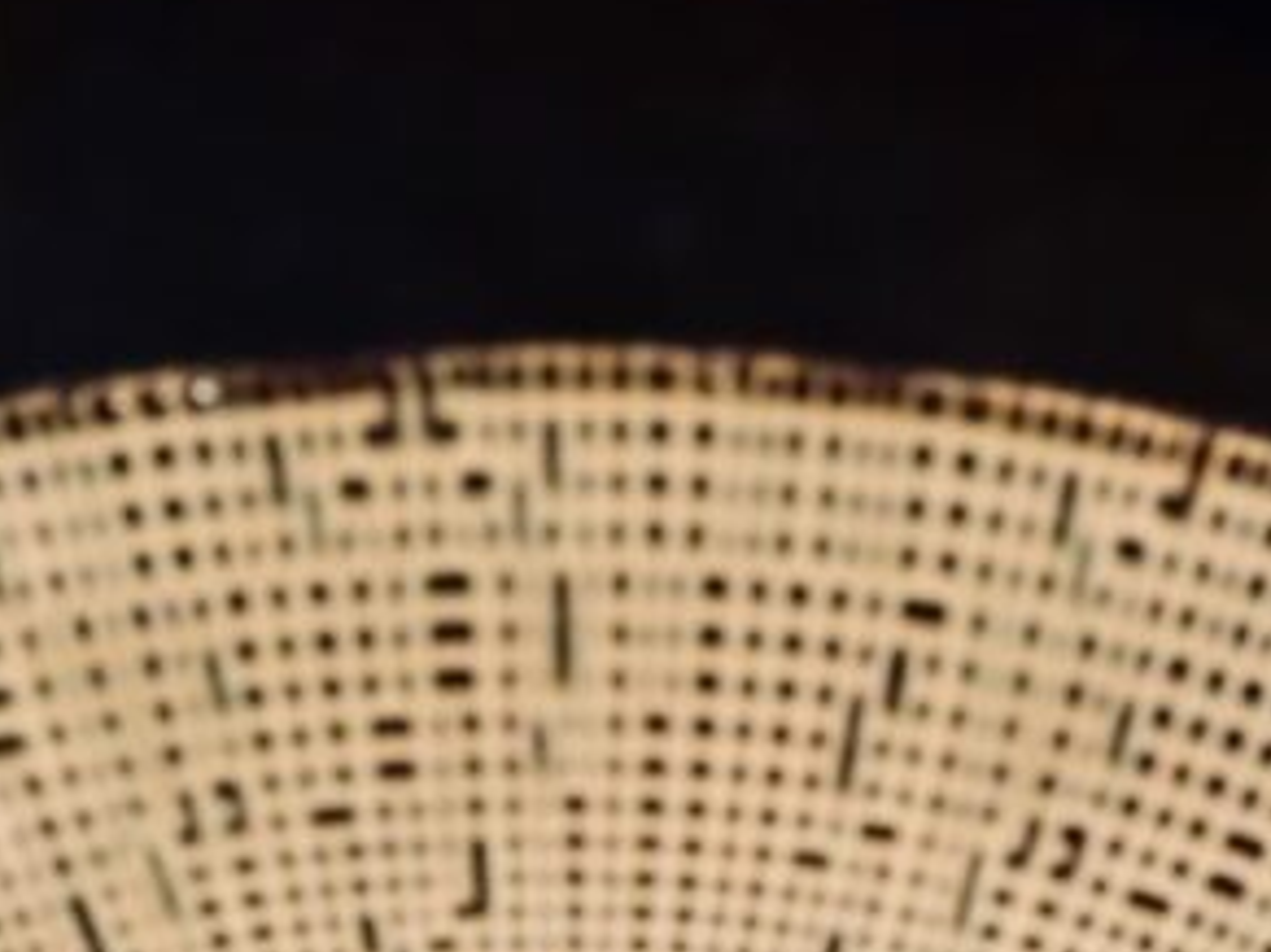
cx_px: 825
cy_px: 1192
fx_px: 6203
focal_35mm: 169
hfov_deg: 11.7
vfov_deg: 8.7
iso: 64
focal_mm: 6.76
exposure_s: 1/257
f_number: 1.78
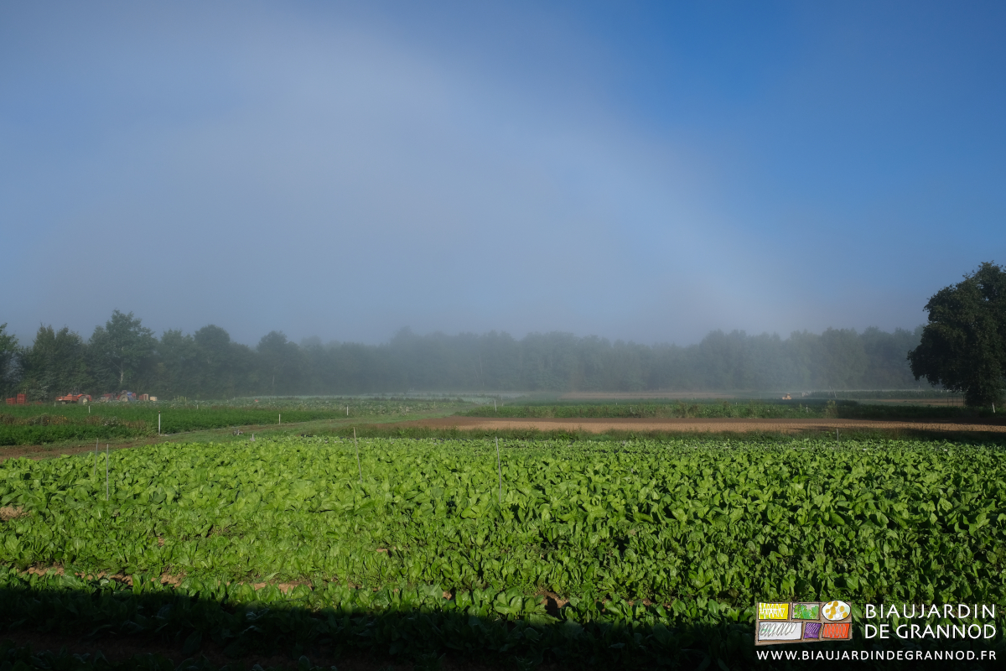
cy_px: 336
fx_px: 754
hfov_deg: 67.4
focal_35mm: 27
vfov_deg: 47.9
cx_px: 503
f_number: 8
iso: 320
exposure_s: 1/750
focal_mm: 18
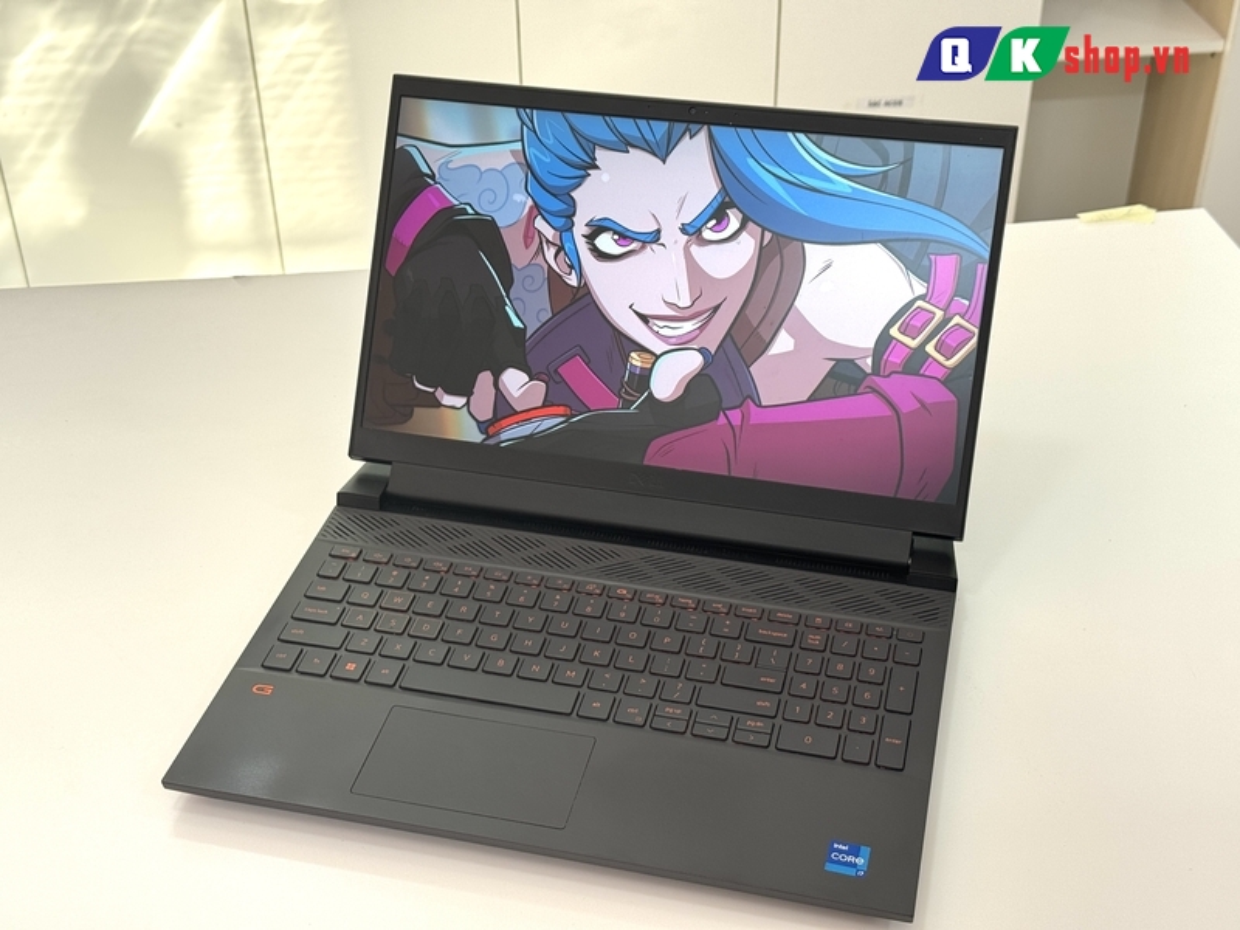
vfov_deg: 30.3
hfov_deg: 39.7
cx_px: 620
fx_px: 1719
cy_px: 465
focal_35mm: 48
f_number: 1.78
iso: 50
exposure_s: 1/180
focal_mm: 6.76
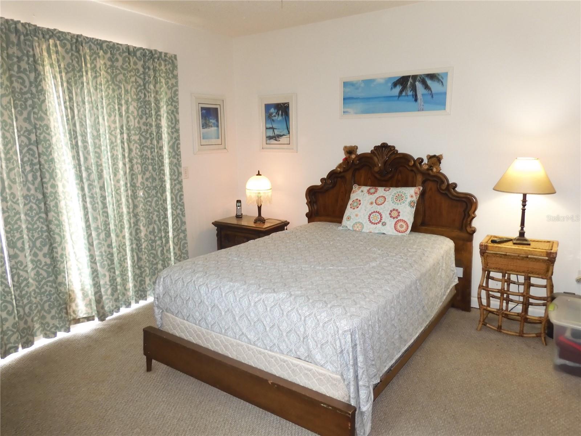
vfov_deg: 56.8
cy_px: 218
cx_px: 290
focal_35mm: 24
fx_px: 403
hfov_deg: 71.6
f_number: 3.4
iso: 280
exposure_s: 1/30
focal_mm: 4.3
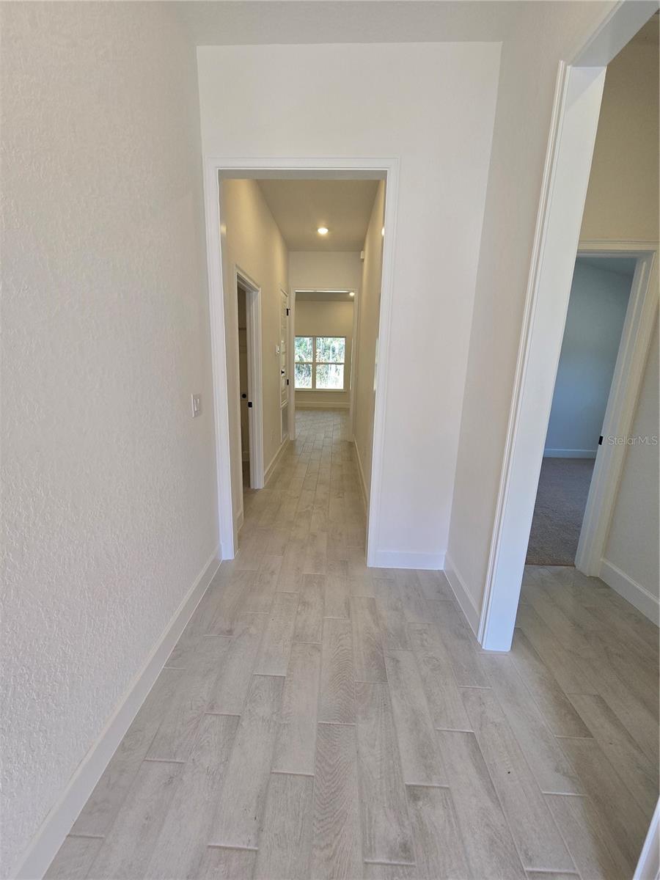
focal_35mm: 13
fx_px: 330
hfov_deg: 89.9
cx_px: 330
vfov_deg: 106.2
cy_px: 440
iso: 100
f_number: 2.2
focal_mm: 2.2
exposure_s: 1/120
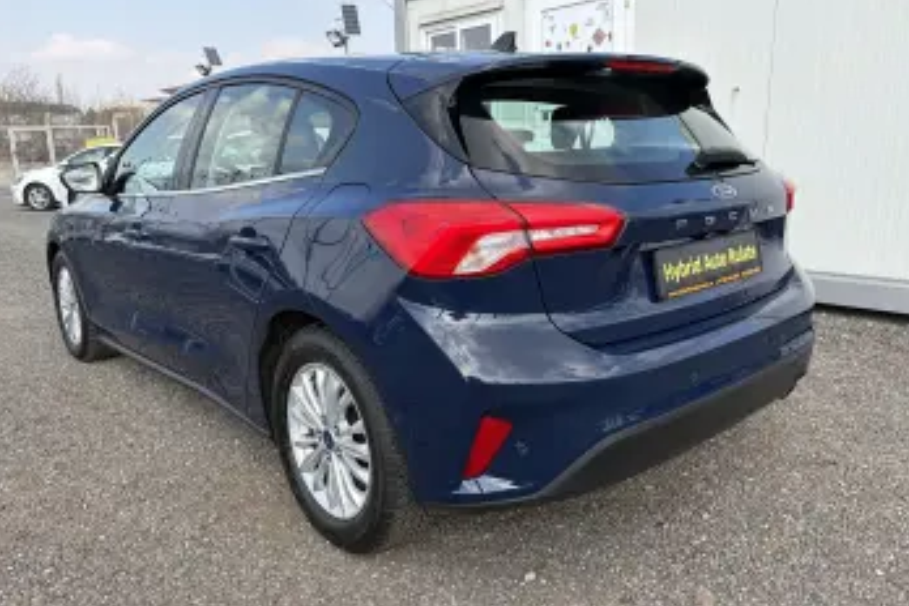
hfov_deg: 65.5
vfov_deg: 46.4
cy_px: 300
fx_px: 707
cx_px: 460
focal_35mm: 28
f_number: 1.6
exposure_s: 1/895
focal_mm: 5.96
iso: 50
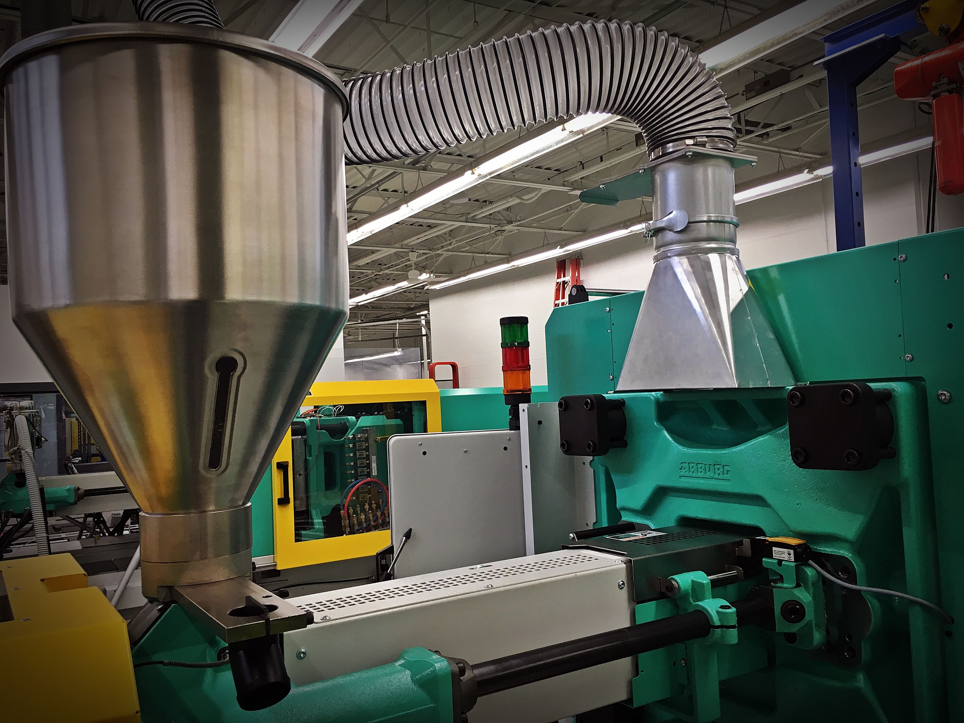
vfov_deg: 48.2
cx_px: 482
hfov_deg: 61.7
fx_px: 808
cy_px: 362
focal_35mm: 29
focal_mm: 4.15
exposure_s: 1/30
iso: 25
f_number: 2.2
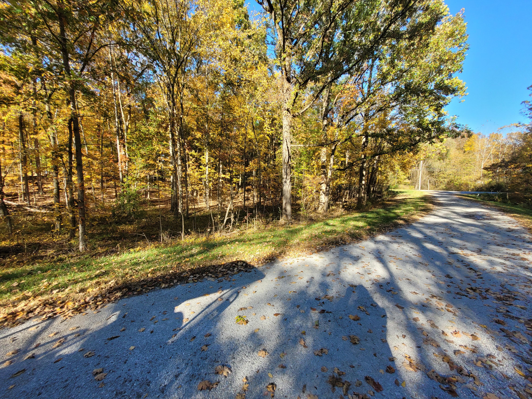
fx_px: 200
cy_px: 200
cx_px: 266
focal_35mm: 13
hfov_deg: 106.2
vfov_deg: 89.9
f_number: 2.2
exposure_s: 1/323
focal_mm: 1.74
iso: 40
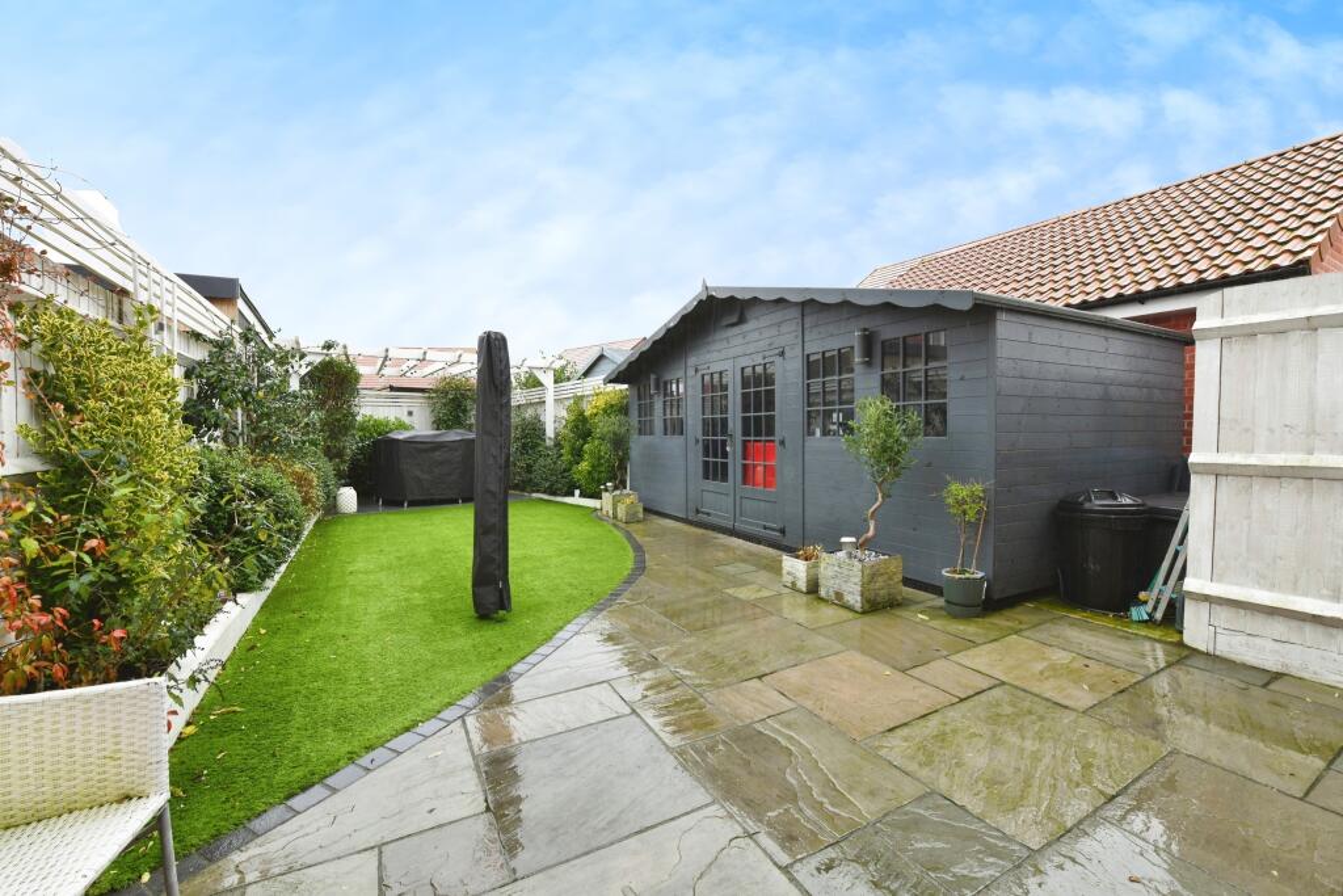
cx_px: 672
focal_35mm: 15
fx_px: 560
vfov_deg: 77.3
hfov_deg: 100.4
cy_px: 448
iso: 800
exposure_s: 1/50
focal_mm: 15
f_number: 10
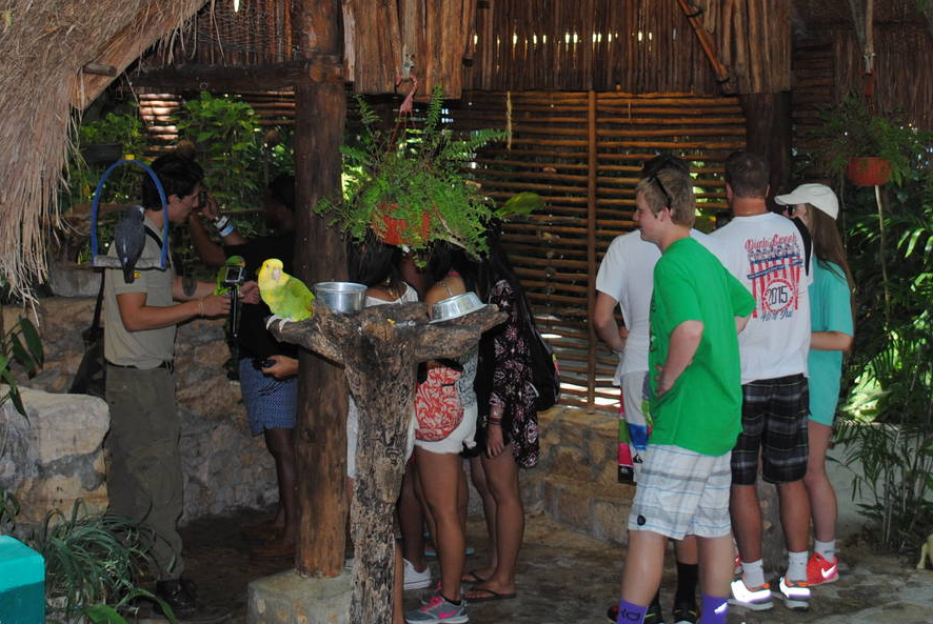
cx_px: 528
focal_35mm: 65
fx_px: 1687
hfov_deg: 30.9
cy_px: 93
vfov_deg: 20.6
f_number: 4
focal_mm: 24
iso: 200
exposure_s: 1/60
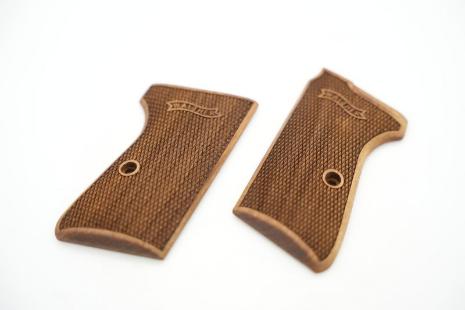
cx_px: 232
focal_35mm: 70
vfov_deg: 19.4
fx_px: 904
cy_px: 155
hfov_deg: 28.8
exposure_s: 1/100
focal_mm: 70
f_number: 3.5
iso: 100
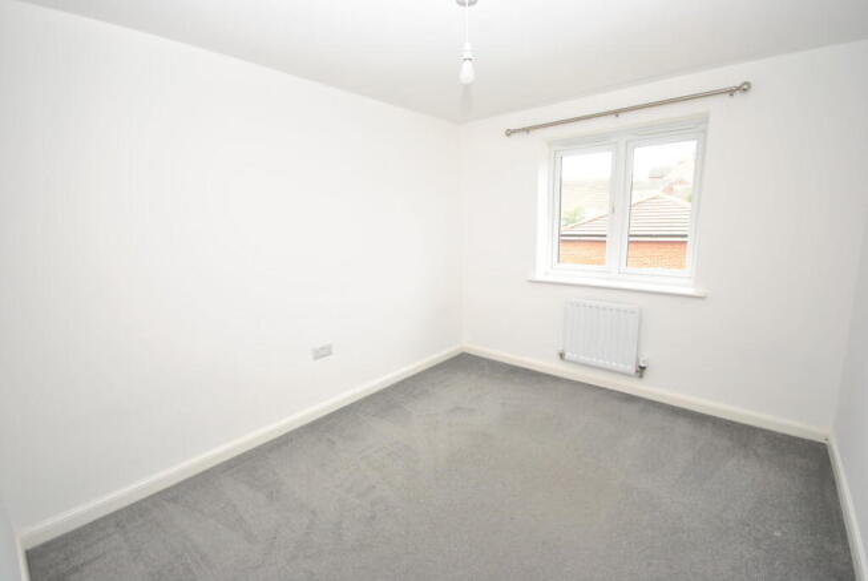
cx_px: 434
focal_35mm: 15
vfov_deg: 77.5
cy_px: 290
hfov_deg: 100.3
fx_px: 362
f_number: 4
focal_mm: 10
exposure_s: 1/60
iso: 200
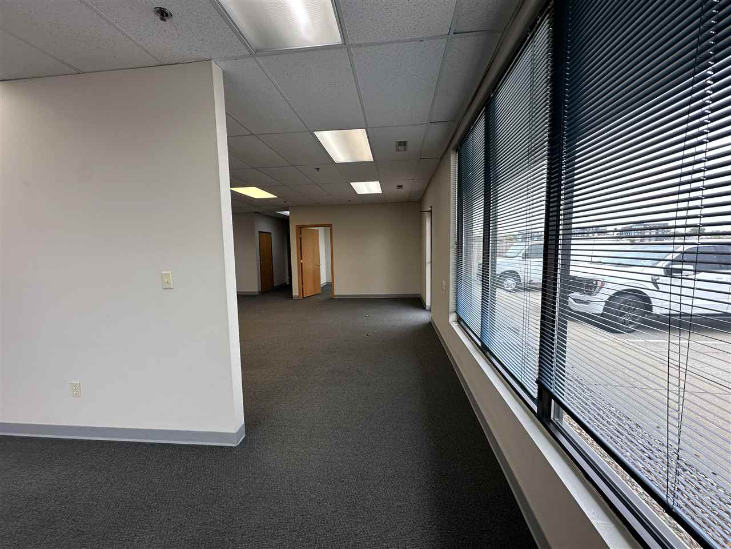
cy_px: 274
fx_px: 296
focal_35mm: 14
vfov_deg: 85.7
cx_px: 366
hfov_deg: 102.1
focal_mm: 2.22
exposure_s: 1/120
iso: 125
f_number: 2.2
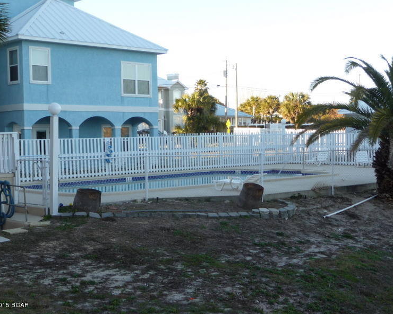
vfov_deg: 26.2
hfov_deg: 32.5
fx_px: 675
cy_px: 158
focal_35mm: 58
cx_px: 199
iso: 100
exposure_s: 1/125
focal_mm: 9.3
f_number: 4.3
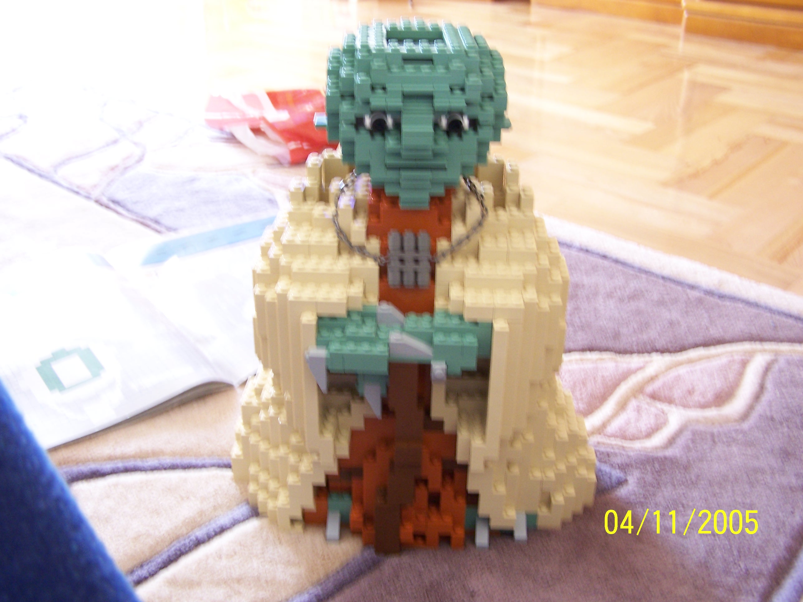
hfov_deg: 49.0
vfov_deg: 37.7
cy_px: 301
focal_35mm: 38
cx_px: 402
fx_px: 881
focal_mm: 6.3
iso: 140
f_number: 2.8
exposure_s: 1/13
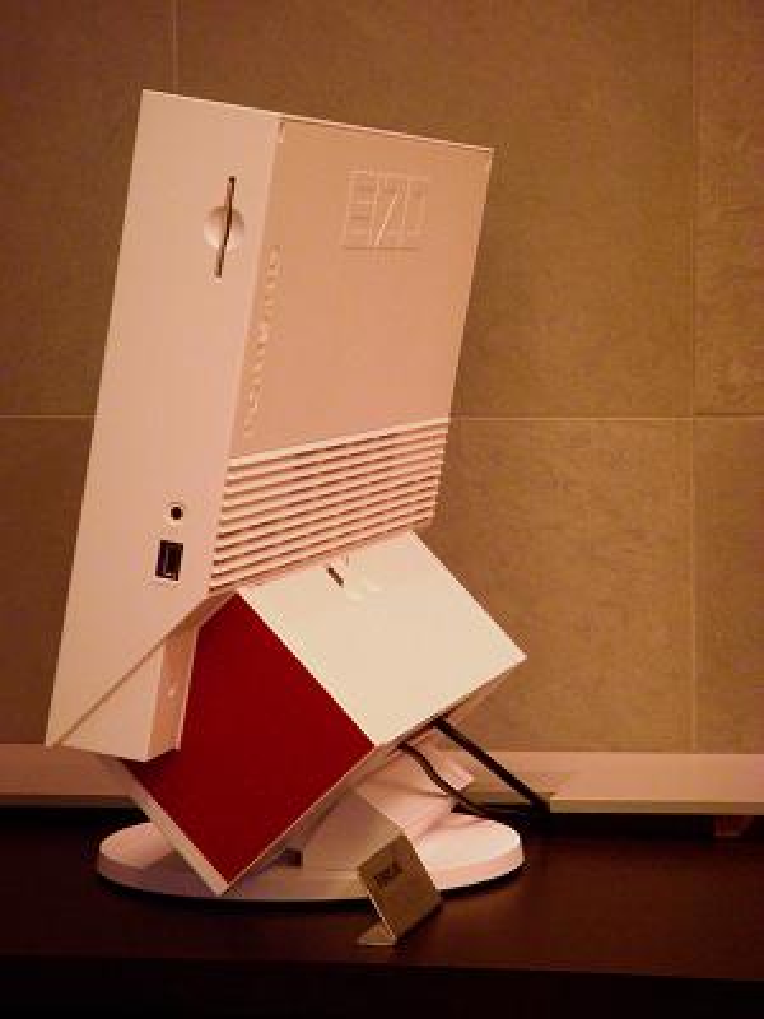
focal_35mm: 114
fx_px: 3355
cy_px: 510
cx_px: 382
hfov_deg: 13.0
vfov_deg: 17.3
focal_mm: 18.9
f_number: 4.2
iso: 200
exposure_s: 1/30
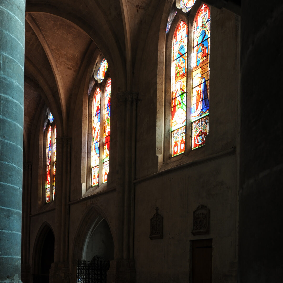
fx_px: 379
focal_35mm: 41
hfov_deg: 40.9
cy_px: 265
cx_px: 145
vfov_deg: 37.7
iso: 200
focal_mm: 21
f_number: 6.3
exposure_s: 1/10
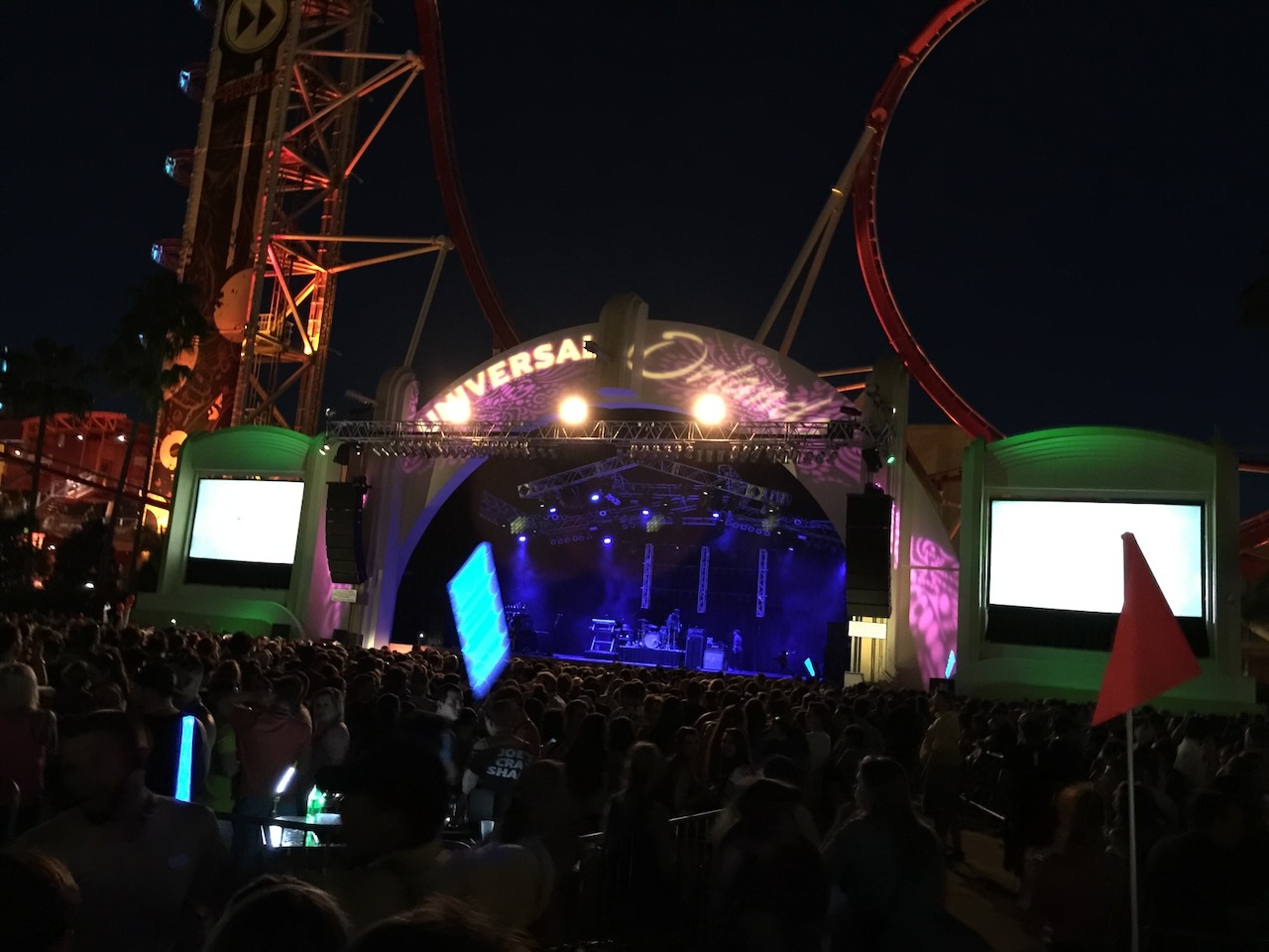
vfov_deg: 48.2
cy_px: 476
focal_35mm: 29
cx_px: 634
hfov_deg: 61.7
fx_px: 1063
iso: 160
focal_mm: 4.15
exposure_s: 1/4
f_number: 2.2
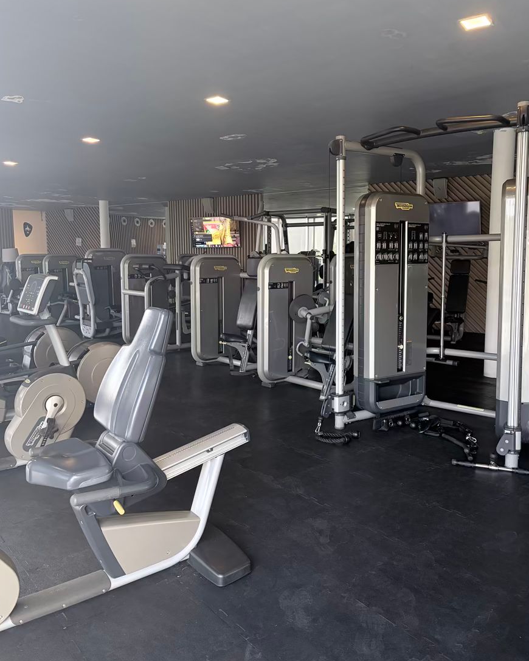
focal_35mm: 28
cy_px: 318
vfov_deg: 62.2
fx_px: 548
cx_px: 264
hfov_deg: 51.5
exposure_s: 1/89
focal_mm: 5.96
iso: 125
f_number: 1.6
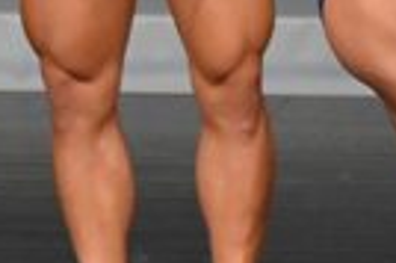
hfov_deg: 1.1
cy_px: 44
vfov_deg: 0.8
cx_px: 489
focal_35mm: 1818
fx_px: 19974
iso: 5000
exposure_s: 1/400
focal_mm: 210
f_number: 5.6
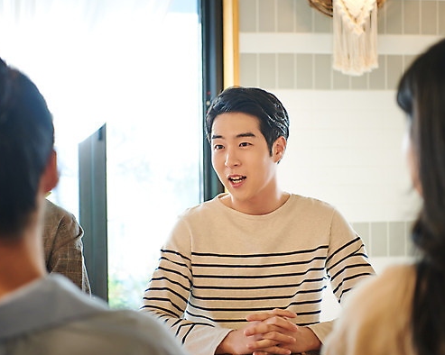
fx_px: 843
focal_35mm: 64
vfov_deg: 23.8
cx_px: 214
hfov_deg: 29.6
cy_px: 179
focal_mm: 56
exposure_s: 1/80
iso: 500
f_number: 3.2
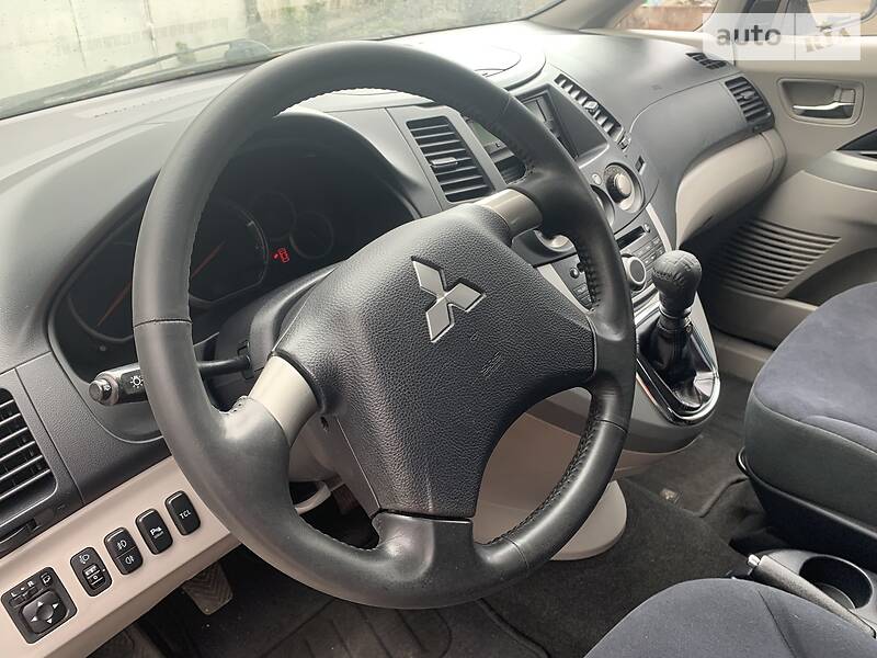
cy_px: 329
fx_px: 659
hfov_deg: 67.3
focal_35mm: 26
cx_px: 438
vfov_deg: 53.1
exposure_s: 1/121
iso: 100
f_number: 1.8
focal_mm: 4.2
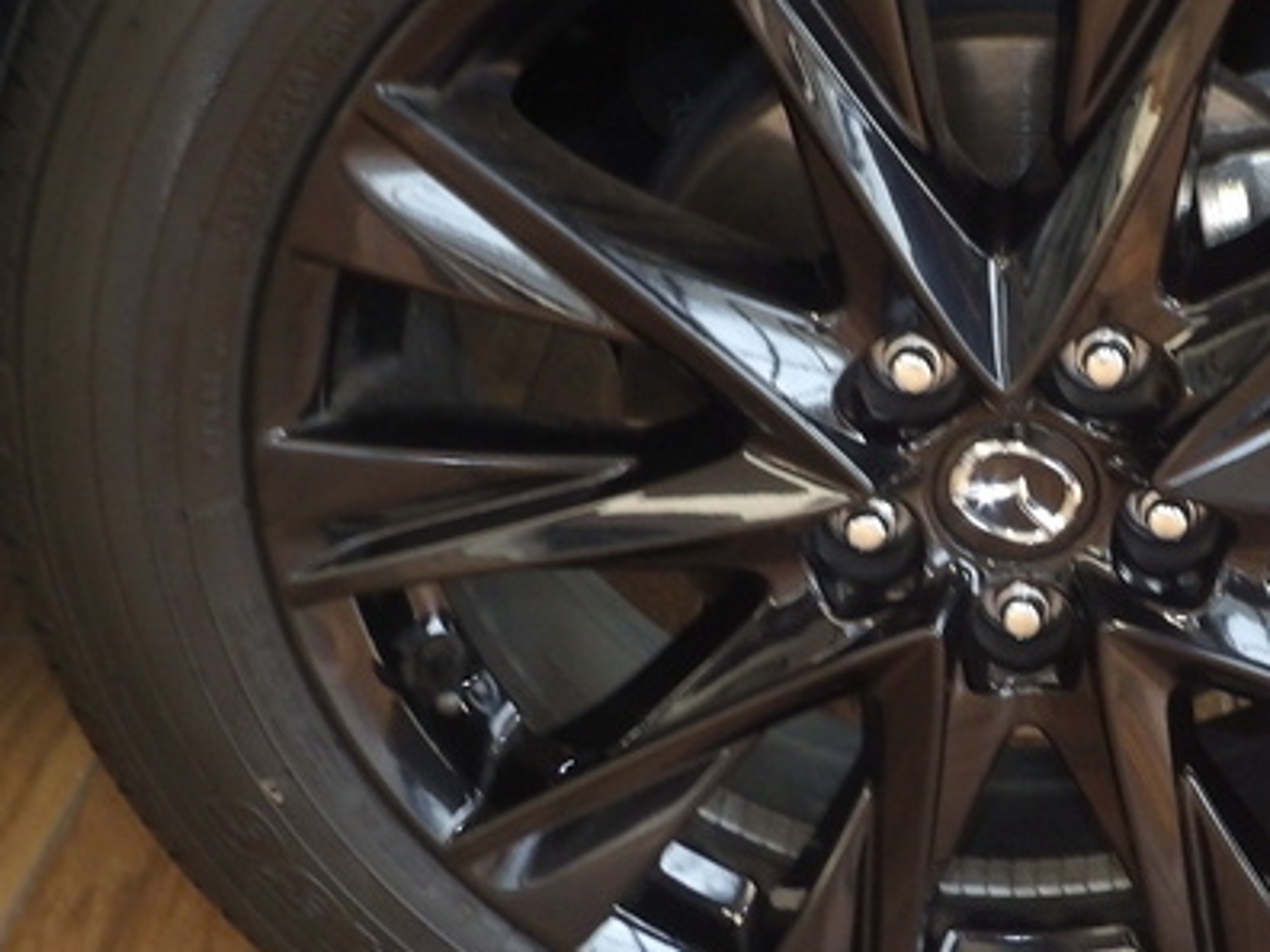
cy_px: 452
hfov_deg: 30.1
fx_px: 2275
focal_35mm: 62
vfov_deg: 23.6
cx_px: 1103
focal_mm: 4.3
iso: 200
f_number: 3.2
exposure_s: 1/32
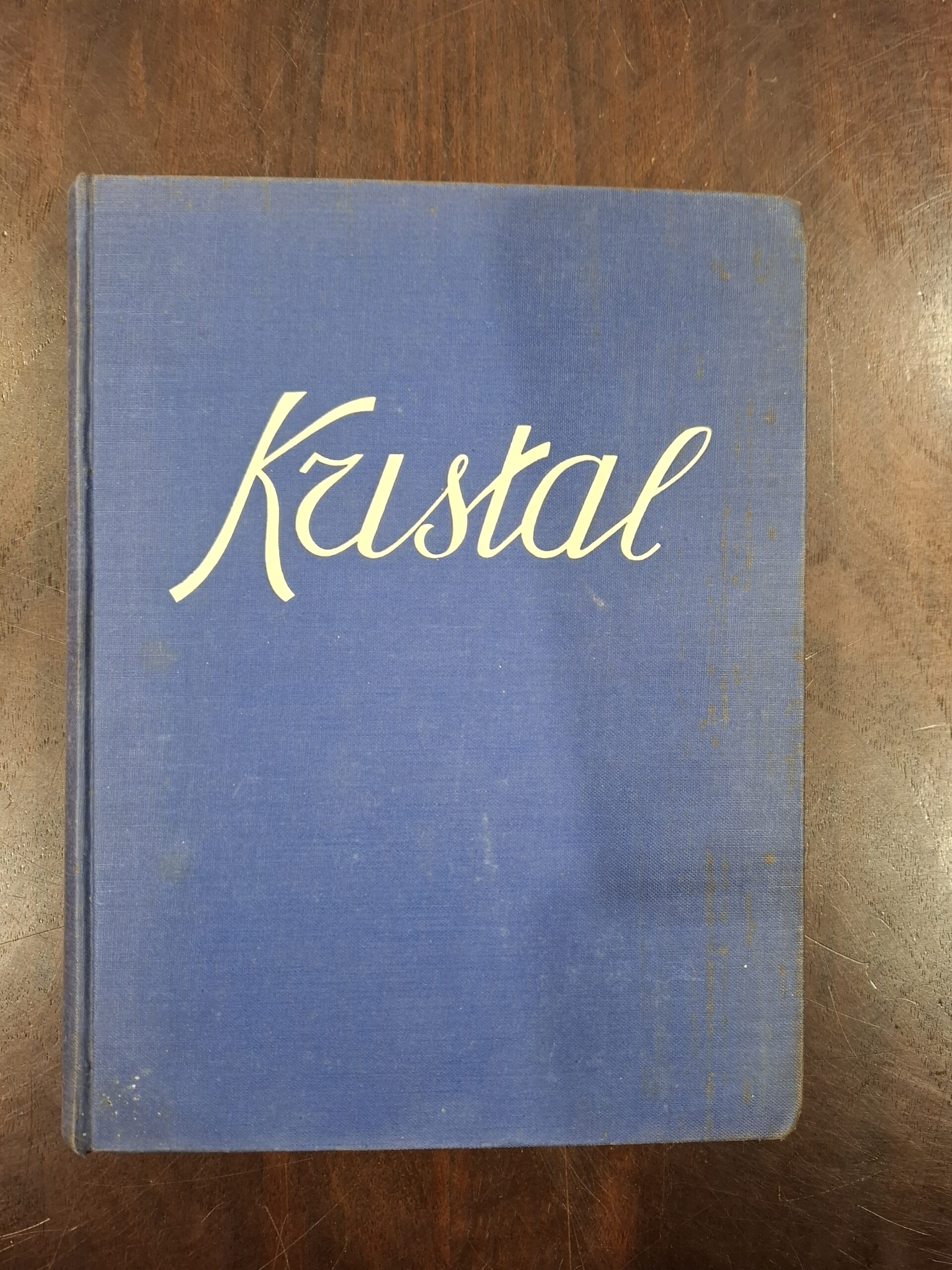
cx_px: 476
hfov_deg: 58.9
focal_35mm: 23
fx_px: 843
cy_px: 635
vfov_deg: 73.9
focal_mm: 5.54
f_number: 1.8
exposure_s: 1/33
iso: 400
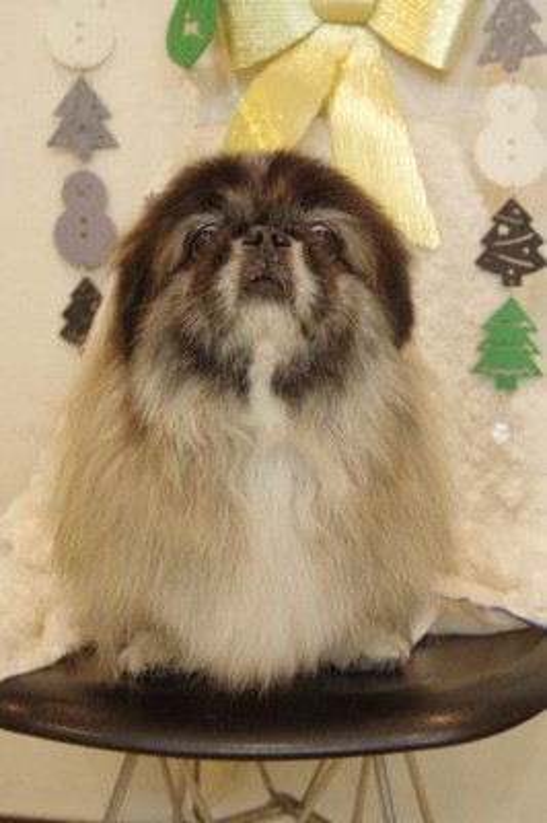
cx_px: 274
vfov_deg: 31.4
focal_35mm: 64
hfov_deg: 21.2
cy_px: 412
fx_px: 1461
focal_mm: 43
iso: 3200
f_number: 7.1
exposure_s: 1/40
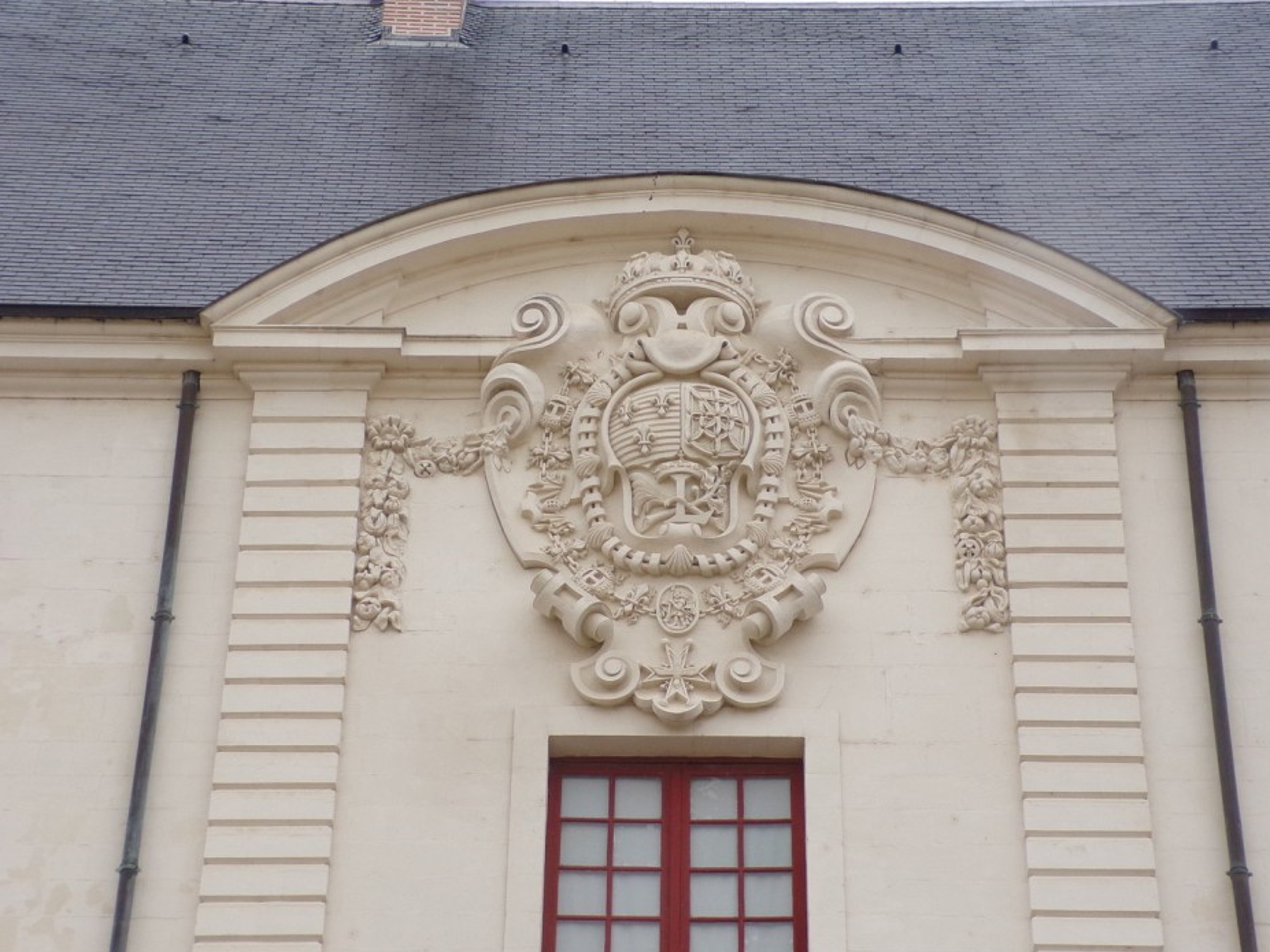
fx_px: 3485
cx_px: 677
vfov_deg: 15.6
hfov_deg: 20.7
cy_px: 482
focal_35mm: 95
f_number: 4.3
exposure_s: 1/550
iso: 80
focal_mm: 15.4
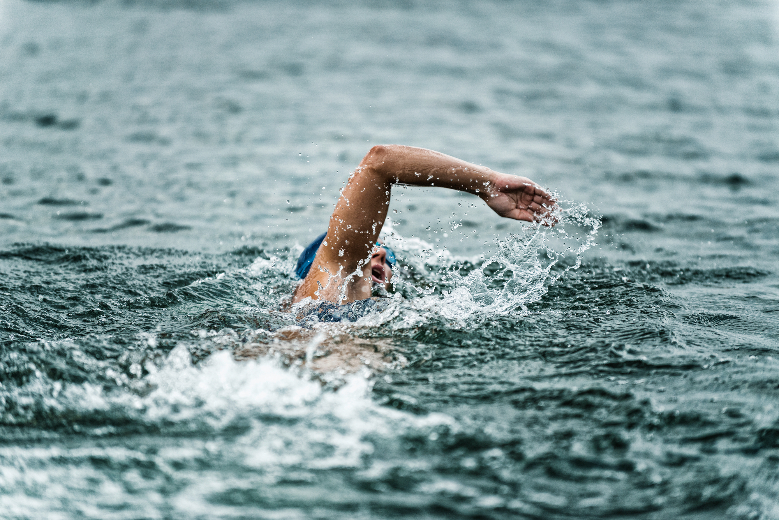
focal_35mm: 200
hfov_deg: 10.3
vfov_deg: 6.9
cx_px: 390
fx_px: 4329
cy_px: 260
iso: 640
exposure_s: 1/3200
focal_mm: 200
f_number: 2.8
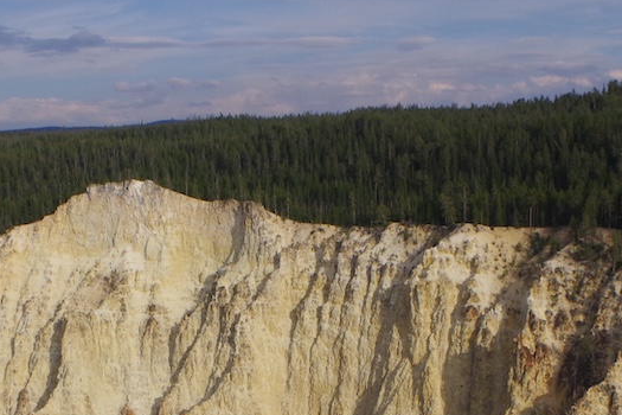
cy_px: 433
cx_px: 167
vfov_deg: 17.9
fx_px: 1278
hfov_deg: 27.0
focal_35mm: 74
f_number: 11
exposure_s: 1/100
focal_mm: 18
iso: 400
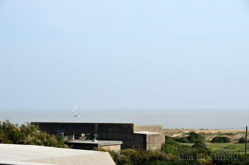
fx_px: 621
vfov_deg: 15.1
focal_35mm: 90
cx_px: 124
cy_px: 82
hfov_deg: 22.7
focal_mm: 60
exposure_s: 1/640
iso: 100
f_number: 6.3
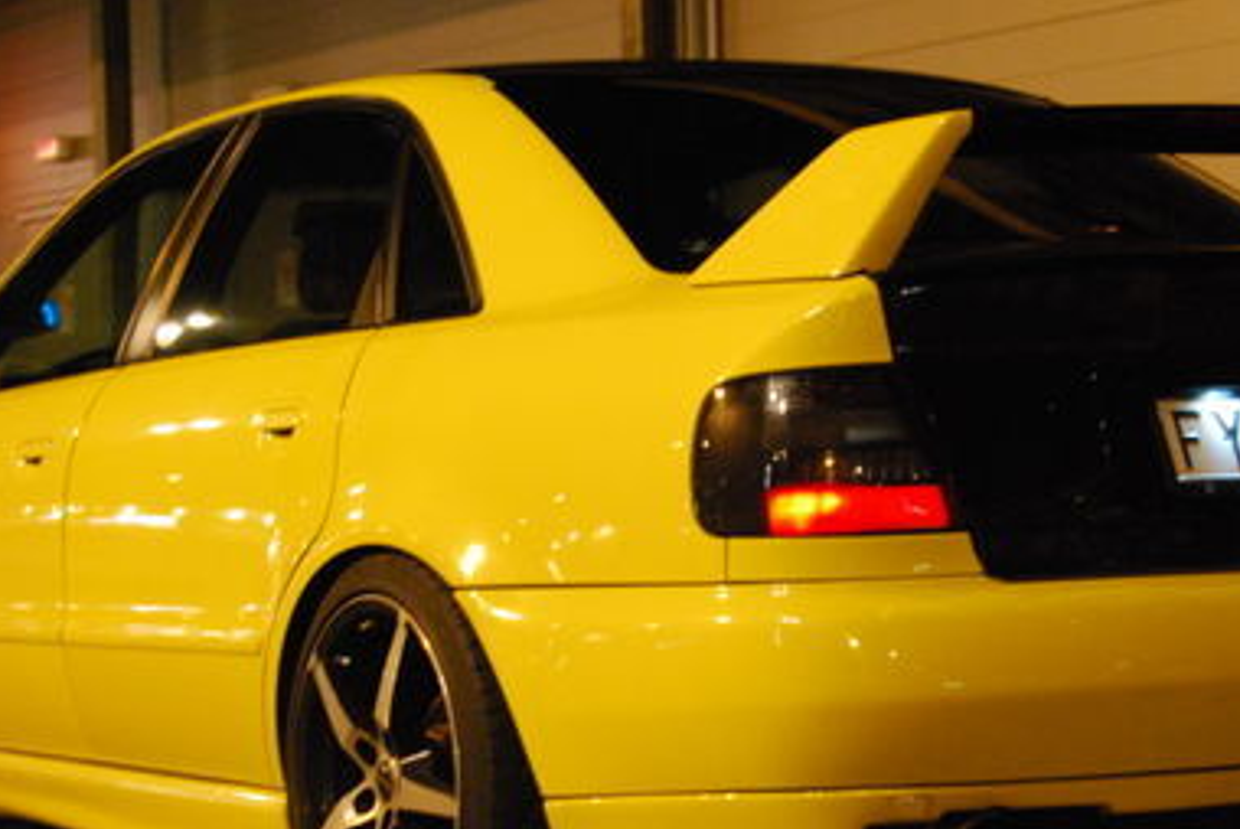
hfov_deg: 20.2
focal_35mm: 101
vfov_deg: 13.6
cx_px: 653
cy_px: 565
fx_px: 3481
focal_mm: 40
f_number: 5
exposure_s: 1/8
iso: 1600
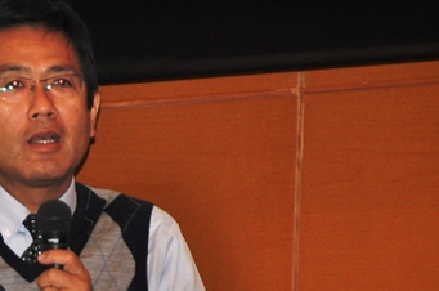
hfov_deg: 4.9
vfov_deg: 3.2
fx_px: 5136
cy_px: 191
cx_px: 33
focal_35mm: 422
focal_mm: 150
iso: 800
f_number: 5.6
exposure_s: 1/60
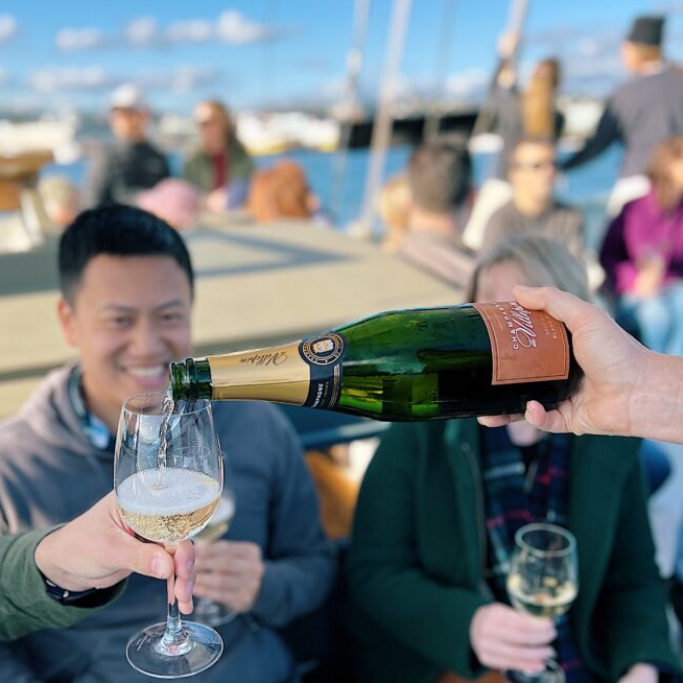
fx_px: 804
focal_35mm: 36
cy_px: 424
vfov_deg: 45.7
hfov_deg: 45.9
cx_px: 286
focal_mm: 5.7
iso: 50
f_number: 1.5
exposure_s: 1/1135
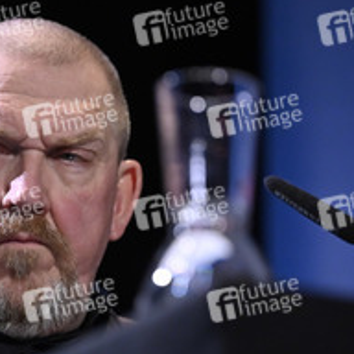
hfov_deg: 4.4
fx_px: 4616
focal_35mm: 399
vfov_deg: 4.4
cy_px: 254
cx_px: 21
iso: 2500
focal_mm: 200
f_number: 2.8
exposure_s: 1/320
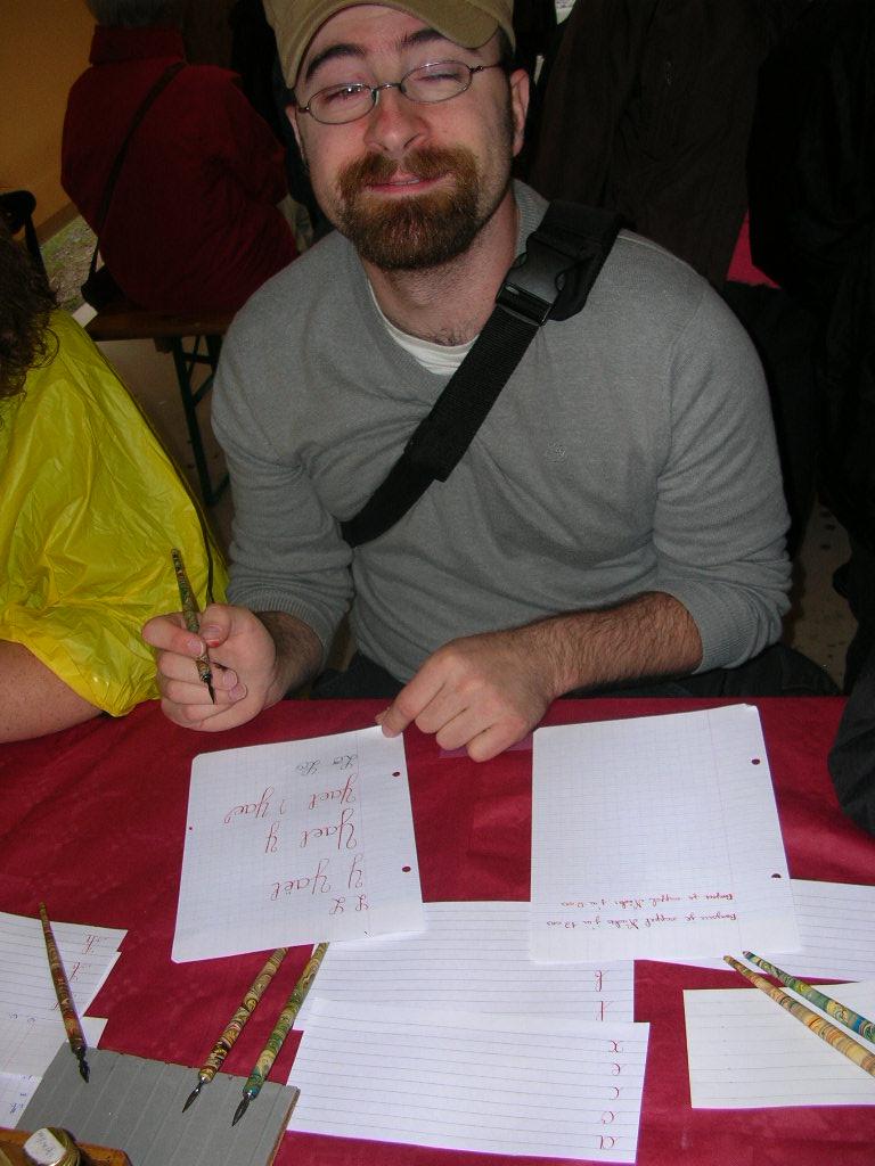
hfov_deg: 40.7
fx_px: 1180
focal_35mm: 35
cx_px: 438
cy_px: 583
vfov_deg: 52.6
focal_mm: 5.8
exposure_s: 1/60.1
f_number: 2.8
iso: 50
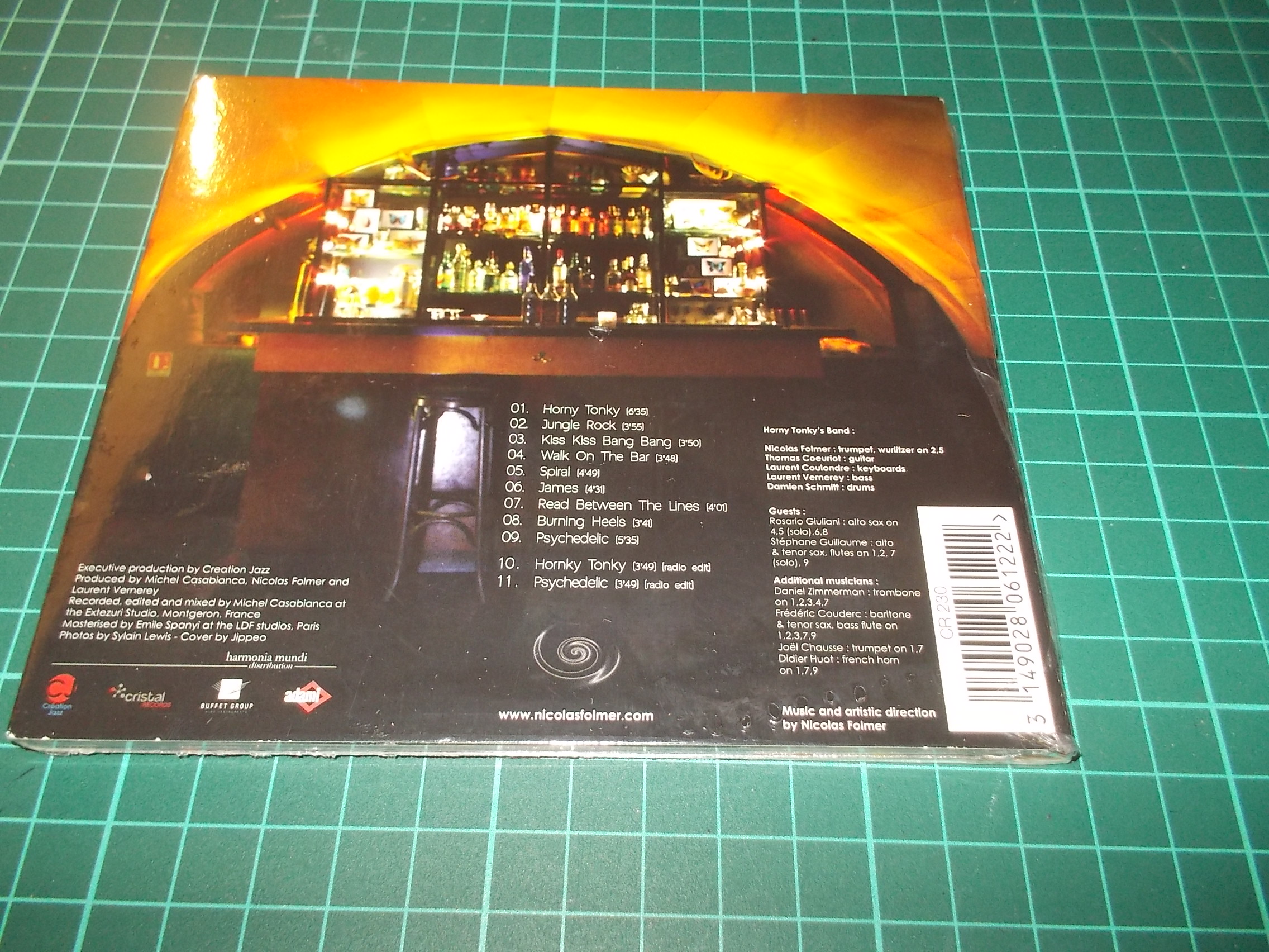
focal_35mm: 29
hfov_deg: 61.7
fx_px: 1063
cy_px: 476
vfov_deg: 48.2
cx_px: 634
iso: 200
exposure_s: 1/30
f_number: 3.3
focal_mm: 4.1
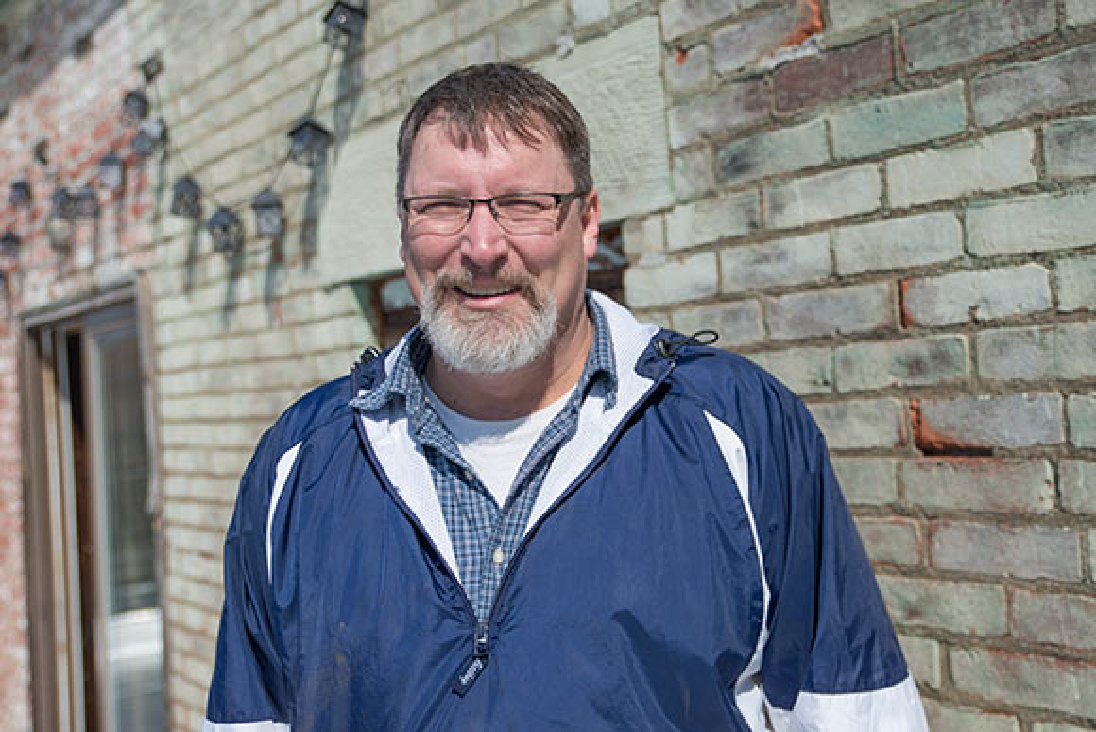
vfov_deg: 35.1
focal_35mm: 38
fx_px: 1157
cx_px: 548
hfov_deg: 50.7
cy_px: 366
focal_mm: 38
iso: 100
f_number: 3.3
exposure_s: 1/4000
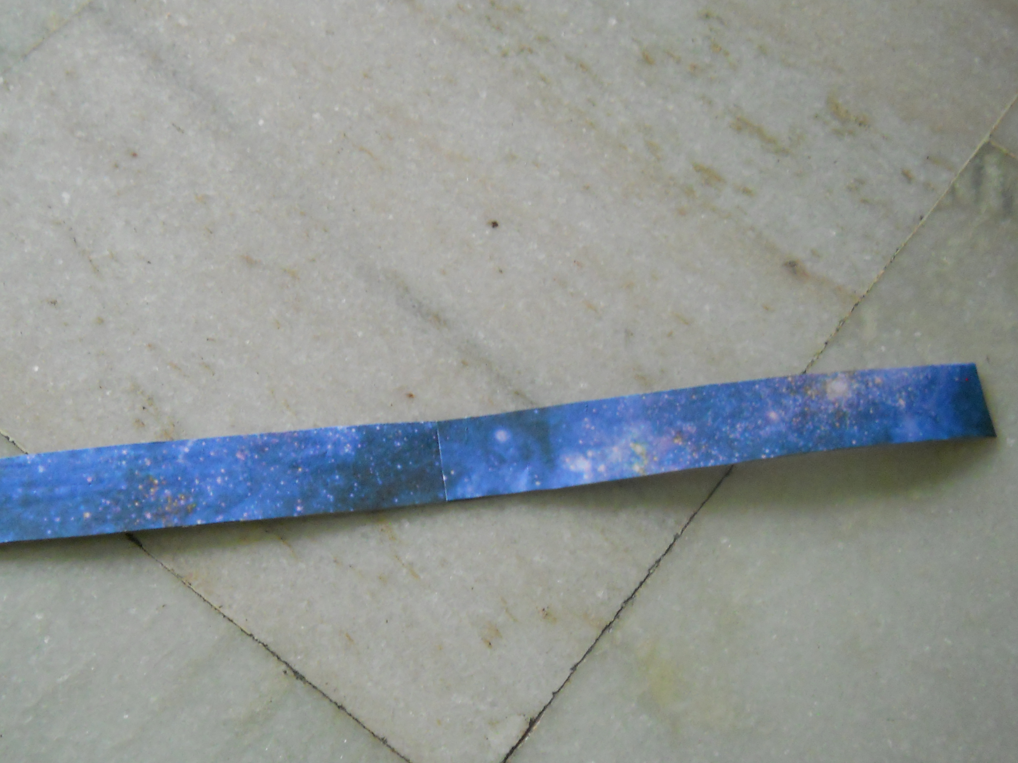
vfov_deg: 30.8
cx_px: 446
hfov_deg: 40.4
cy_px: 431
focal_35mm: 47
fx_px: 1382
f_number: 3.1
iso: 400
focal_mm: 6.72
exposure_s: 1/13
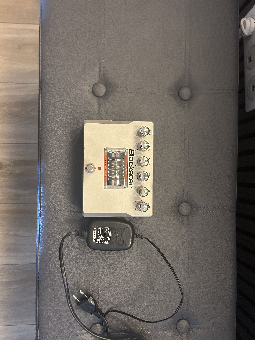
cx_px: 128
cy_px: 170
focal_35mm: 26
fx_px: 255
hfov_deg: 53.1
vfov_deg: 67.3
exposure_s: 1/33
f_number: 1.5
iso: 400
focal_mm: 5.7
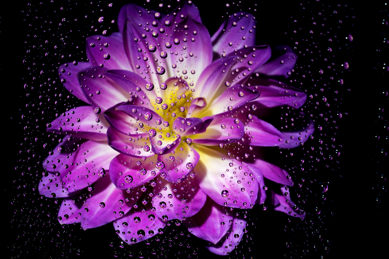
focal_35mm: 105
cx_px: 194
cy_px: 130
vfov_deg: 13.0
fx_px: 1134
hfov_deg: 19.5
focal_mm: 70
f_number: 11
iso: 50
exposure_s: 1/30
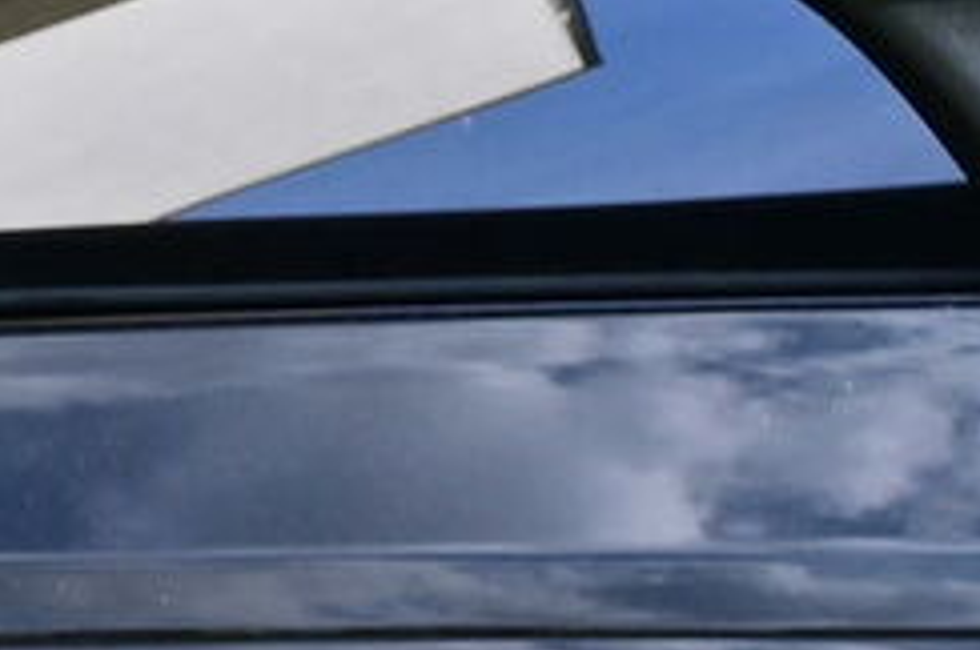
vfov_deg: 2.6
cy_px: 1408
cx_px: -12
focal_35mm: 532
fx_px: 14461
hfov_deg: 3.9
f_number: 13
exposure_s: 1/100
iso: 100
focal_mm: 45
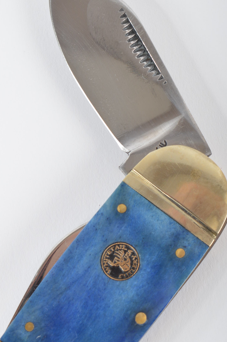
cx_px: 111
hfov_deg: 10.5
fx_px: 1230
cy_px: 185
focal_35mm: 130
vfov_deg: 15.8
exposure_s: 1/200
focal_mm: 55
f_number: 13
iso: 100
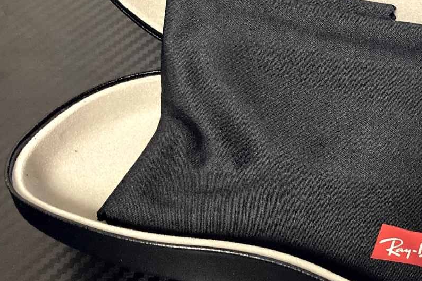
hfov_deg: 33.6
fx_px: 668
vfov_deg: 23.8
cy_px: 124
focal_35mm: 57
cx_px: 360
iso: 640
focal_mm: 3.99
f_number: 1.8
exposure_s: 1/25
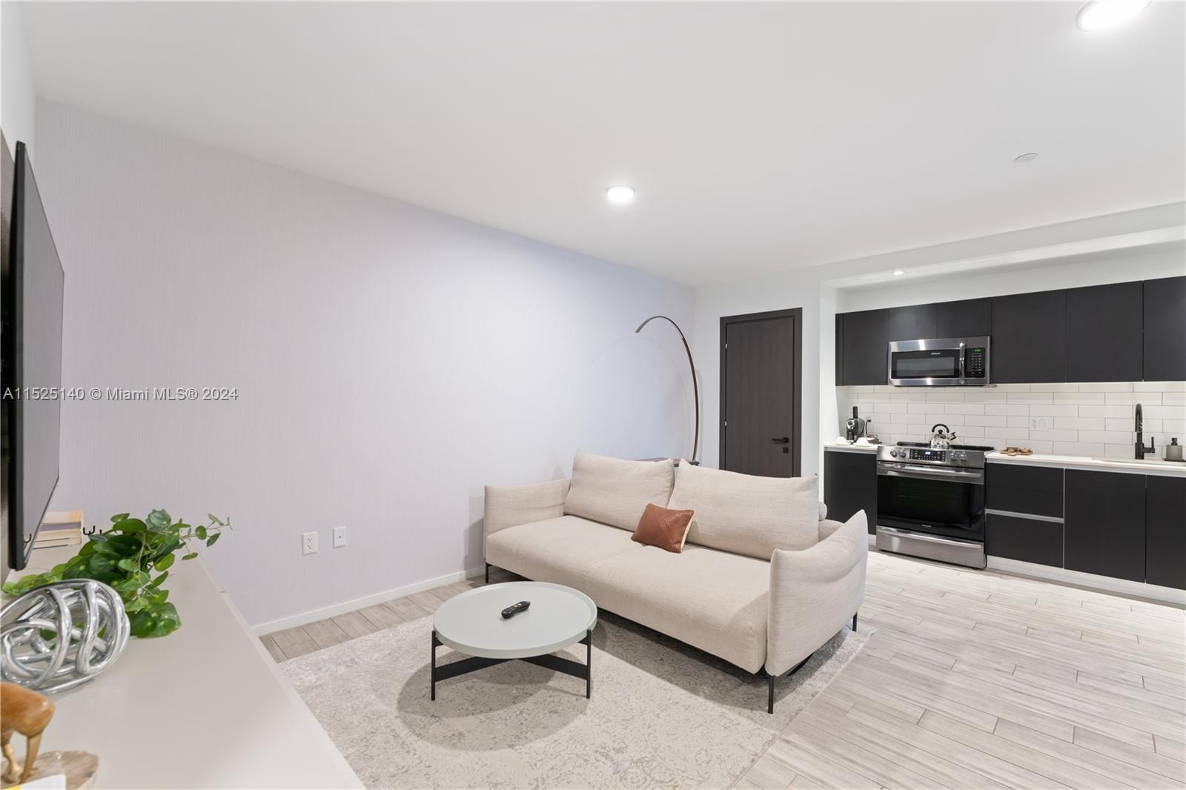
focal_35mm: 15
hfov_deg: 100.0
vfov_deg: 76.9
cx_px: 593
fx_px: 497
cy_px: 395
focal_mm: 15.1
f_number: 8
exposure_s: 3.2
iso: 200
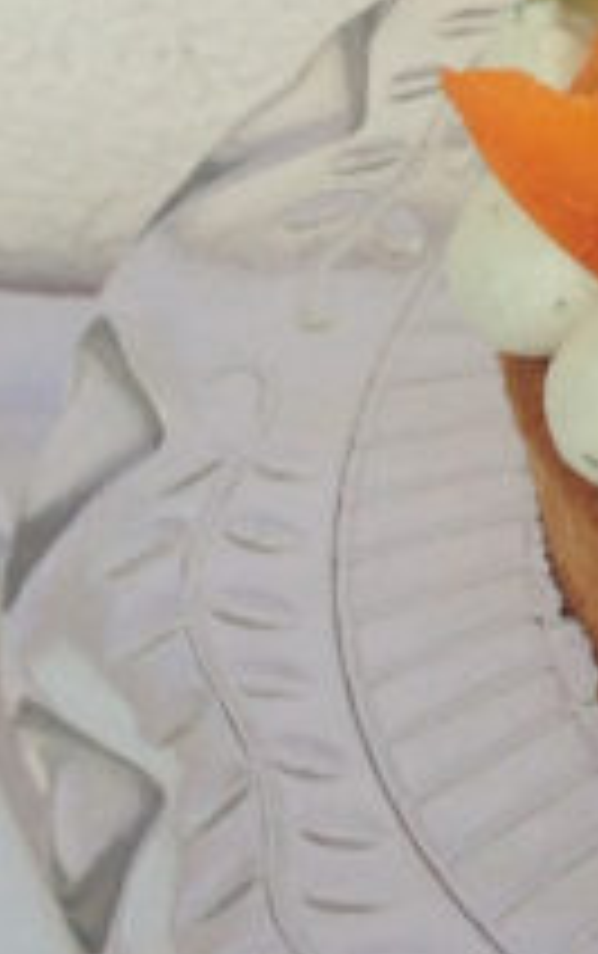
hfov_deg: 6.3
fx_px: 5019
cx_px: 1798
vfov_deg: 10.8
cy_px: 266
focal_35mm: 193
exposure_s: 1/141
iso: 50
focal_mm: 4.12
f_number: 2.4
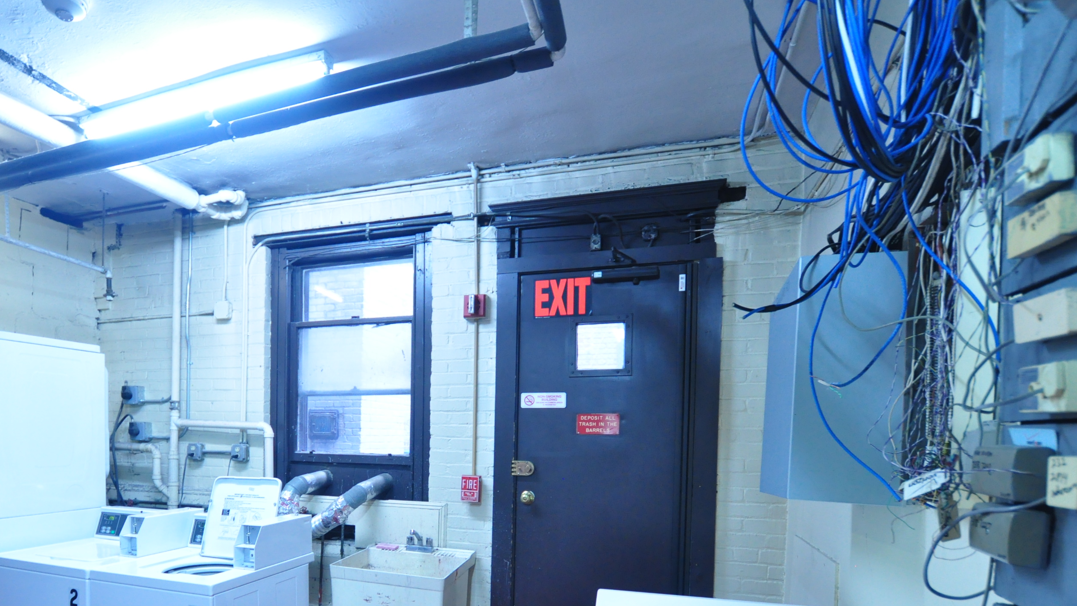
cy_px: 449
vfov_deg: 53.5
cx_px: 429
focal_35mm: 20
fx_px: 571
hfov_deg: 85.5
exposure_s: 1/25
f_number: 3.5
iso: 1000
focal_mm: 10
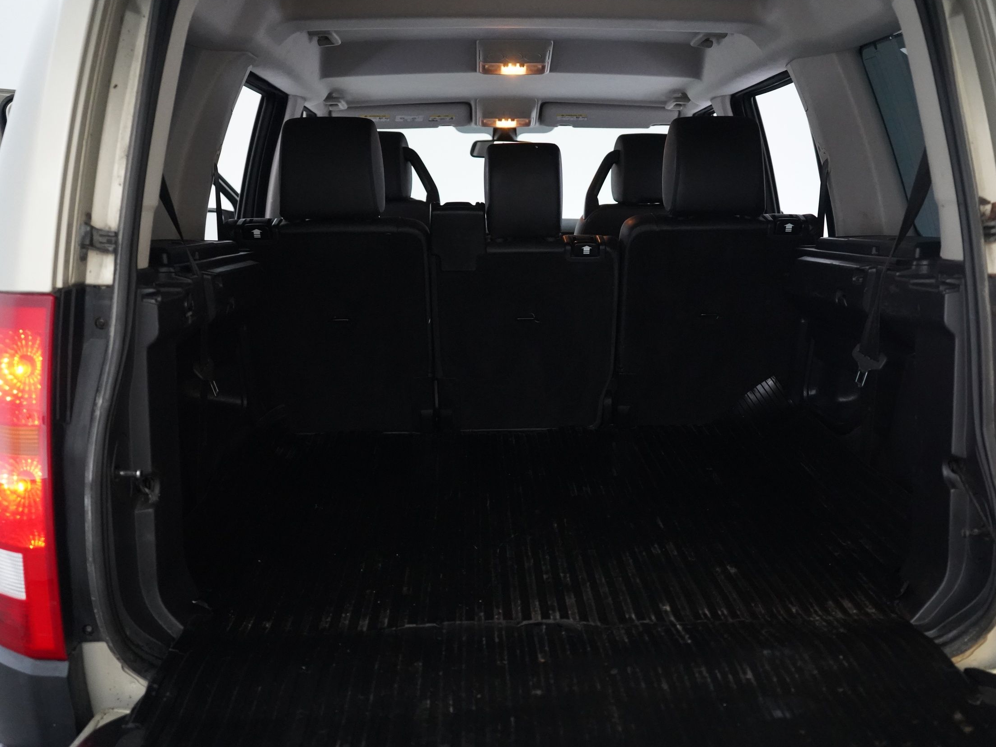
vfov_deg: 39.7
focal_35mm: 36
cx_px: 557
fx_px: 1036
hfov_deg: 51.2
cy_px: 371
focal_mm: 33
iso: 8000
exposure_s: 1/160
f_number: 4
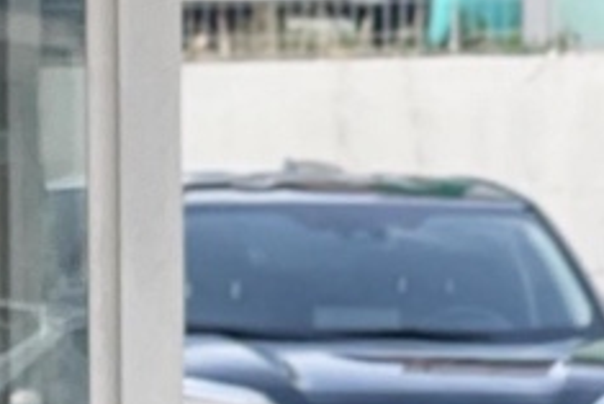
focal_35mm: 441
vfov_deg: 3.1
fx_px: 7403
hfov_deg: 4.4
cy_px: 835
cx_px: -1392
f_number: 2.2
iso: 40
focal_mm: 7.5
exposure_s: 1/121
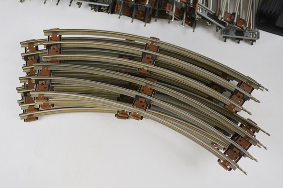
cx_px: 142
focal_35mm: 48
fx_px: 377
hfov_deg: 41.1
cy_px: 94
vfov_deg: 28.1
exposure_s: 1/125
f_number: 5.6
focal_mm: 32
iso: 280
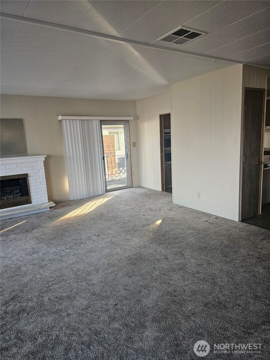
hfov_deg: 58.9
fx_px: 239
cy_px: 180
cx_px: 135
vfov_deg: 73.9
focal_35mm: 23
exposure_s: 1/172
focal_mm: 6.3
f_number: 1.7
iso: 250
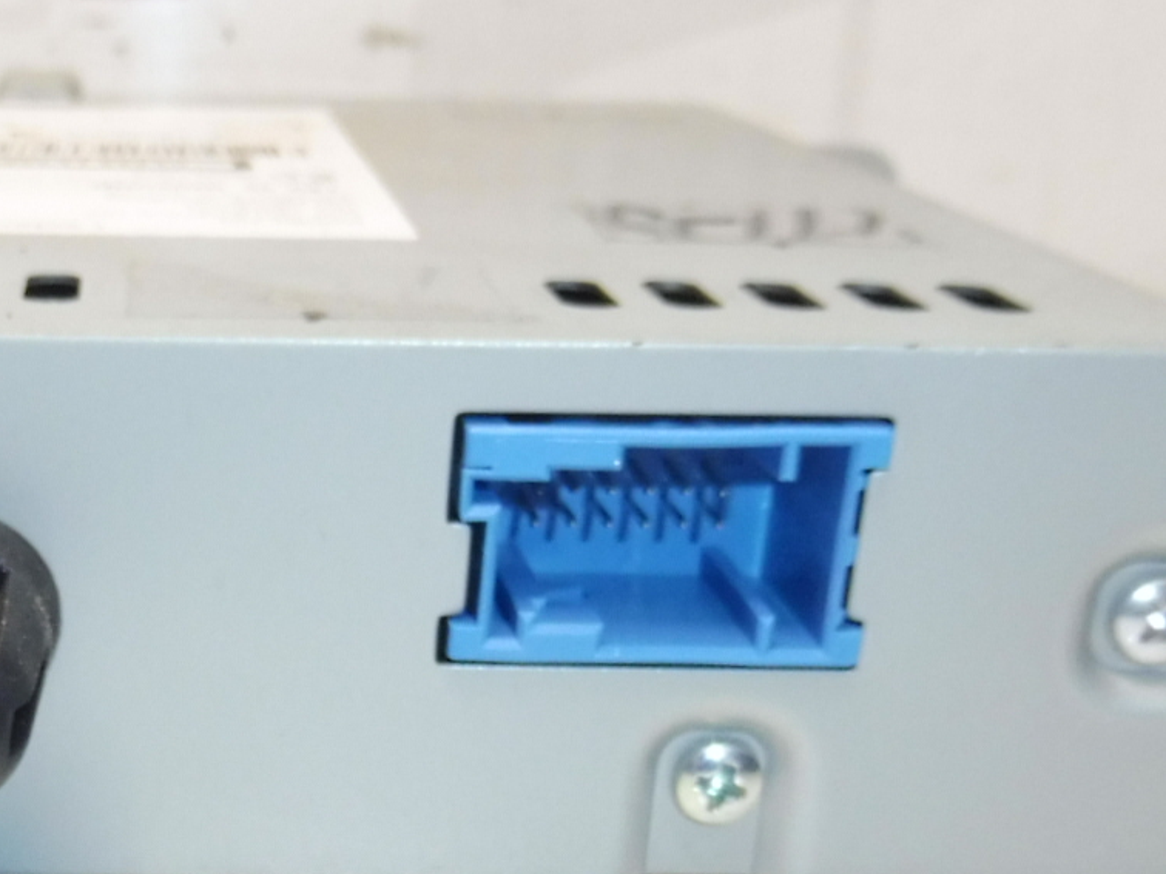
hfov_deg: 28.3
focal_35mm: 65
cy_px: 860
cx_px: 52
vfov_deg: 21.8
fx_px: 2189
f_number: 3.5
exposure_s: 1/80
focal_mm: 4.3
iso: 200
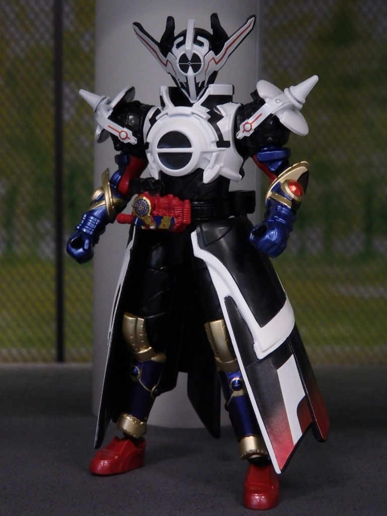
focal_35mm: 66
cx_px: 194
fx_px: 984
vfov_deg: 29.4
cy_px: 258
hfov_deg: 22.3
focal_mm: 11.9
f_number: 4.4
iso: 800
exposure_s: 1/60
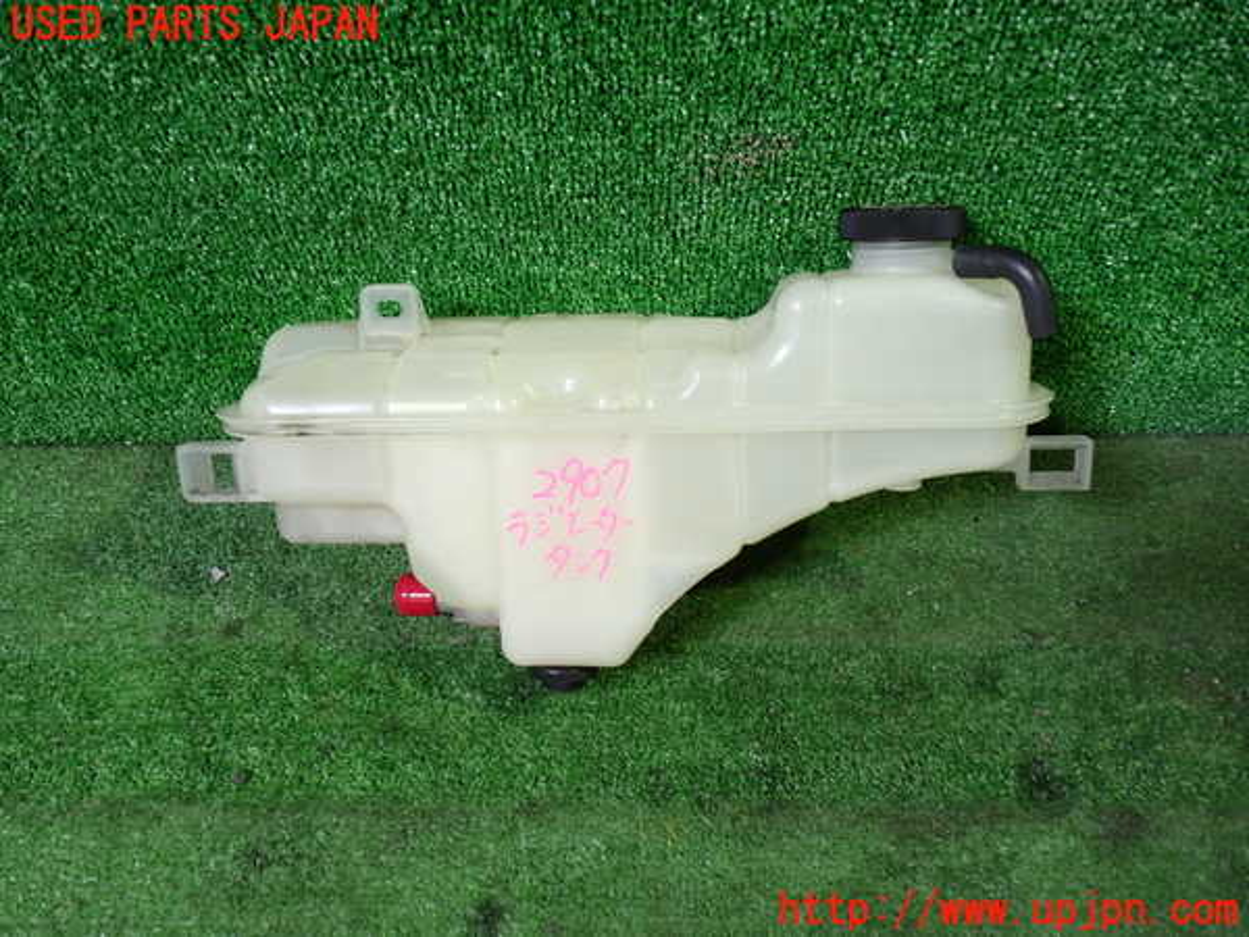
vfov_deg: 46.8
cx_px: 624
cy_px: 468
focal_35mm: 30
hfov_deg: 60.0
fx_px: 1082
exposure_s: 1/30
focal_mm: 5.4
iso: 200
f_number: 2.3
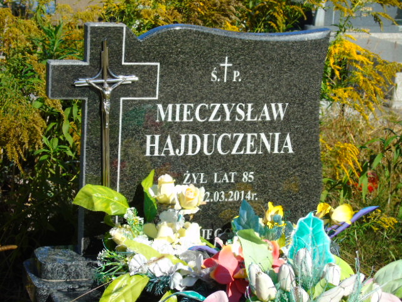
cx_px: 201
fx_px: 1092
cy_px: 151
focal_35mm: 94
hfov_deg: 20.9
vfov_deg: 15.7
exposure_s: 1/640
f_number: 4.3
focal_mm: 17
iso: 80
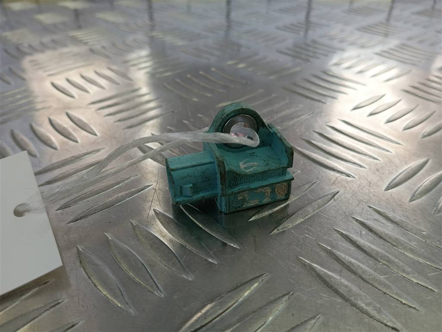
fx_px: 345
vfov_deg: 51.4
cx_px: 221
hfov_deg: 65.3
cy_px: 166
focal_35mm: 27
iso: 66
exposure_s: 1/100
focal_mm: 4.11
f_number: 1.6
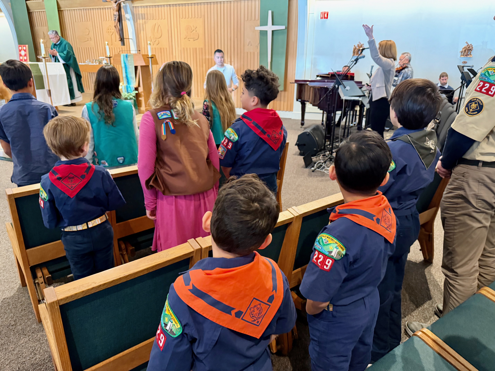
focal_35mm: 24
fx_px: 343
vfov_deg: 56.8
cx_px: 248
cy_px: 186
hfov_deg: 71.6
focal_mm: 6.76
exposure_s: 1/40
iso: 800
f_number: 1.78
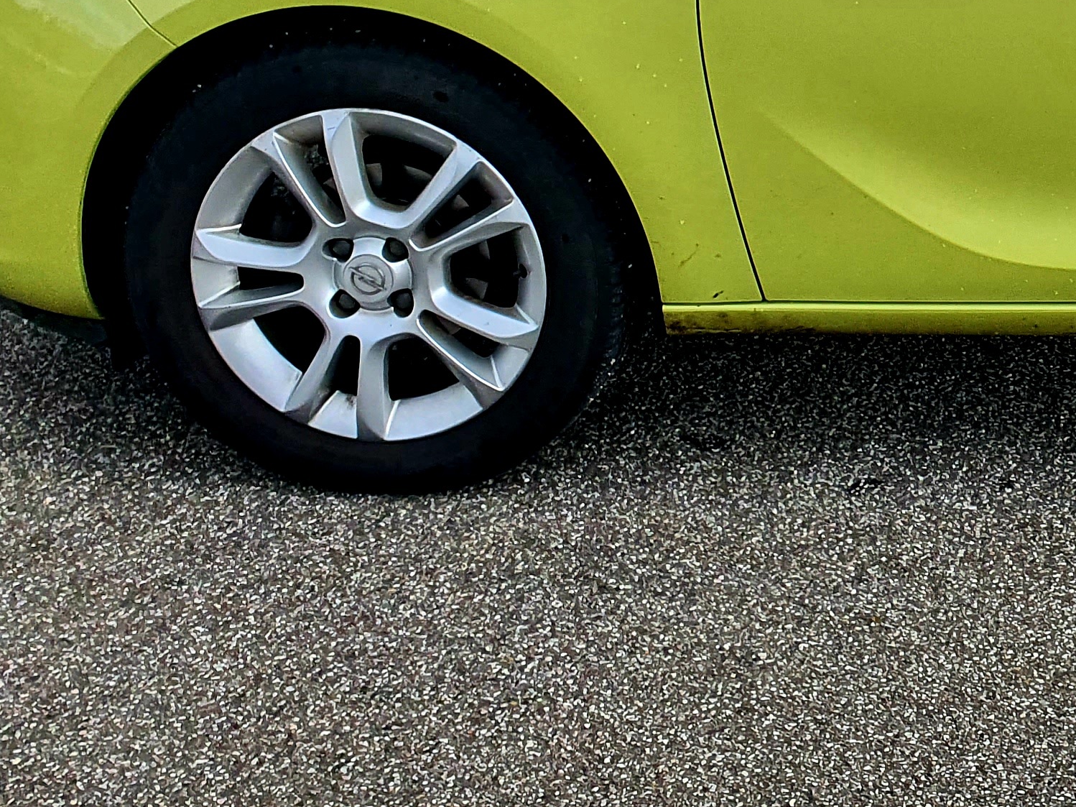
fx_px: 2176
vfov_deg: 19.8
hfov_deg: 24.8
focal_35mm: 70
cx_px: 1322
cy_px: -152
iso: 50
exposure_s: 1/528
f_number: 2.4
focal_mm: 4.3
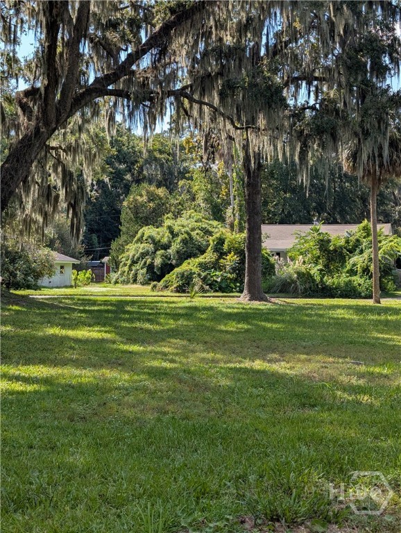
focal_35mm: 49
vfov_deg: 38.9
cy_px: 266
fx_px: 755
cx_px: 200
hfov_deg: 29.7
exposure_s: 1/567
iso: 19
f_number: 1.68
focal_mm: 6.9
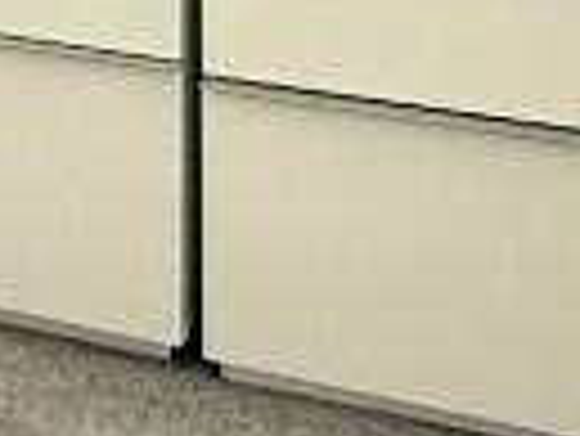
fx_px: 1862
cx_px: -378
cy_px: -481
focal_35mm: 111
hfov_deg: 15.8
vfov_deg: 11.7
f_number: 2.2
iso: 500
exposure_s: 1/50
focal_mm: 2.22
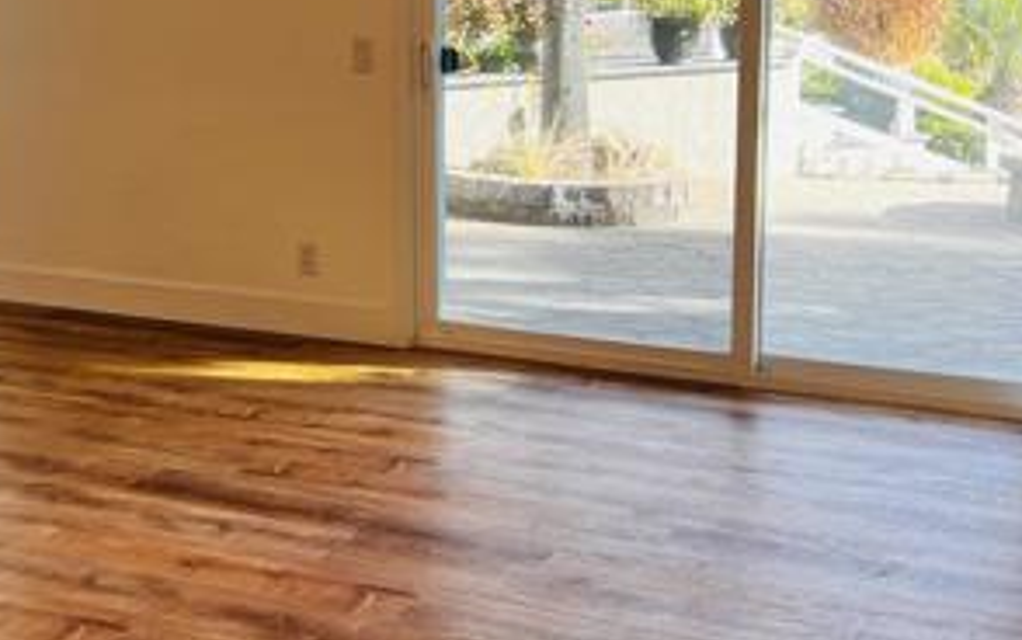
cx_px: 302
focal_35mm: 60
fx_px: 1672
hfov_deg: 33.5
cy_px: 223
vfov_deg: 21.6
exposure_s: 1/208
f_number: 1.5
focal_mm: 5.7
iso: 50
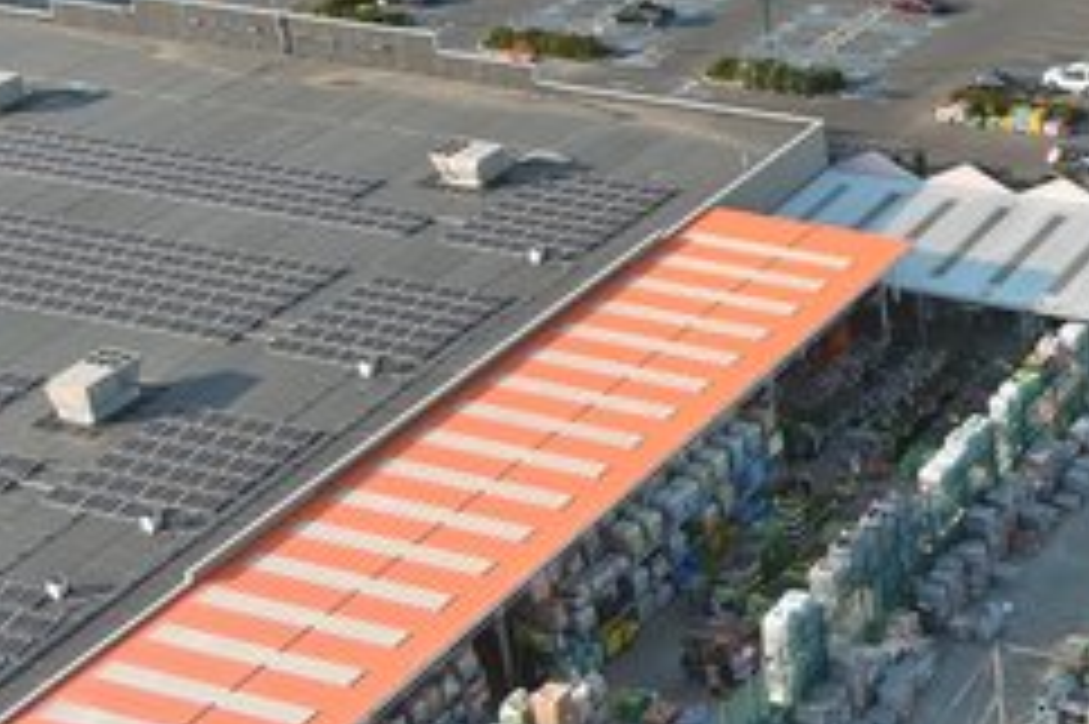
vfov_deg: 15.8
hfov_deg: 21.4
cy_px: 11
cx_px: 1449
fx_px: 2569
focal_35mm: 85
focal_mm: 10.57
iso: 100
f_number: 2.8
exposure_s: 1/500
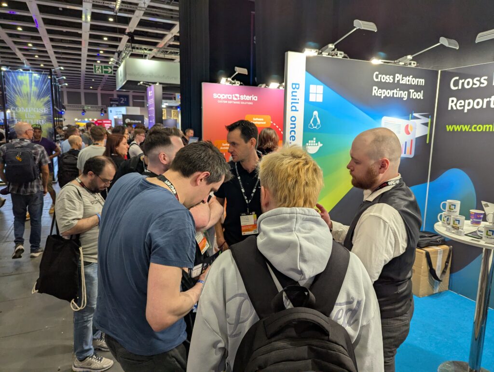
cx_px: 247
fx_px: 343
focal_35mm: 24
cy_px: 186
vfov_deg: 56.9
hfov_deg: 71.5
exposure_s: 1/100
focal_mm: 6.81
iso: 127
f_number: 1.85
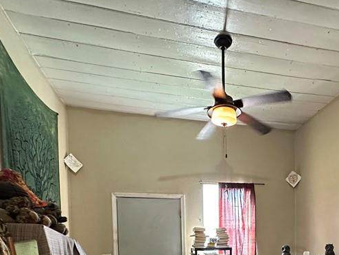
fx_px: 284
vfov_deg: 41.5
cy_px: 259
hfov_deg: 60.2
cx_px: 226
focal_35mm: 29
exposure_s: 1/60
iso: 800
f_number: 2.2
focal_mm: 2.22
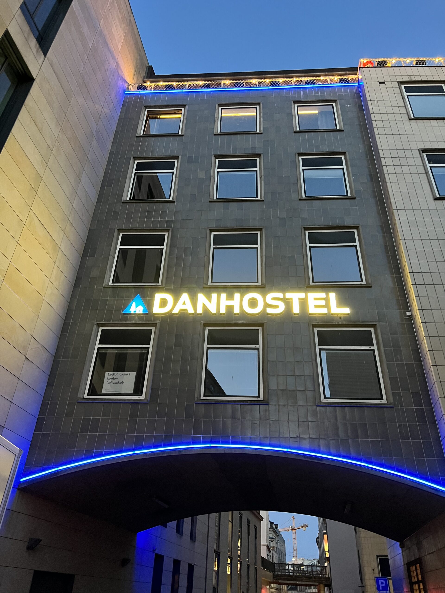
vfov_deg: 67.3
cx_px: 222
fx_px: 446
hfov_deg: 53.1
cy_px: 296
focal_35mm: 26
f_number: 1.5
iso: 640
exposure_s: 1/39
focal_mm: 5.7
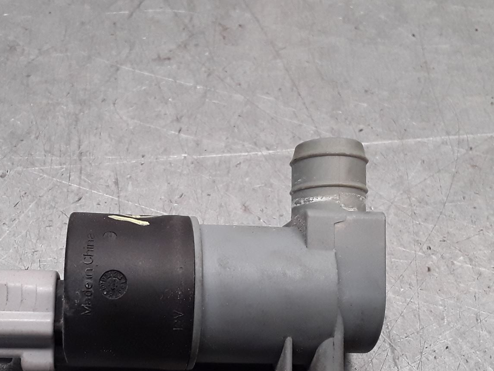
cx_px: 186
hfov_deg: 38.0
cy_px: 287
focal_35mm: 50
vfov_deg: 28.6
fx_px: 713
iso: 100
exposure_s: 1/115
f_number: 1.9
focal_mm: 2.91
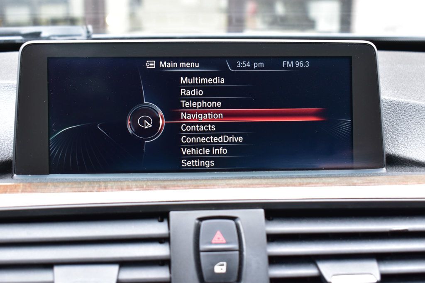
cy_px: 142
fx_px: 673
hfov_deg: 35.1
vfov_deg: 23.8
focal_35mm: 57
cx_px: 212
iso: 560
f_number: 6.3
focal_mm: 38
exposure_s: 1/15
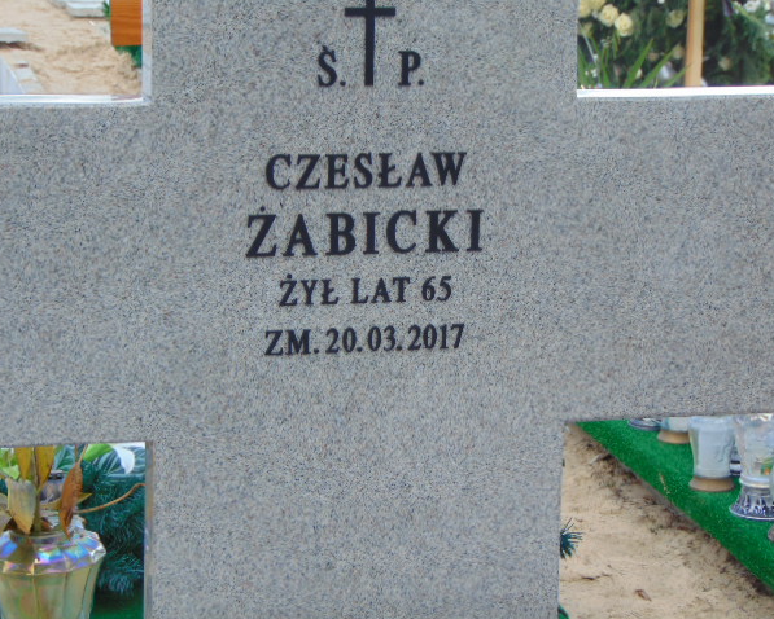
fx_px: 2589
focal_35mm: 113
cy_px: 310
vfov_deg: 13.6
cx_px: 394
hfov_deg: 17.0
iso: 80
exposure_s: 1/200
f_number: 3.9
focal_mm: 19.4
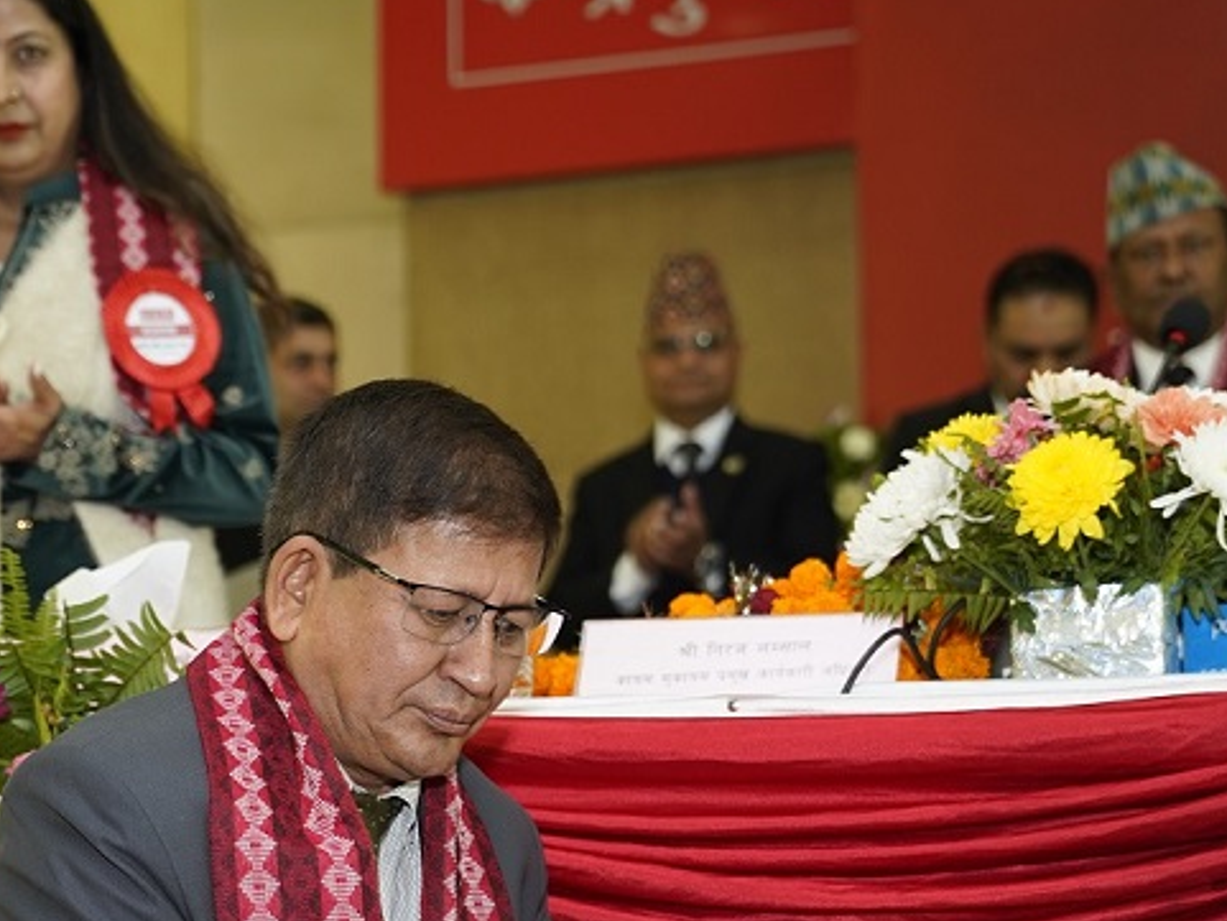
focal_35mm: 101
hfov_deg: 19.5
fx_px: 3565
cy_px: 861
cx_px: 482
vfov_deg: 14.5
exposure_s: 1/80
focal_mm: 45.7
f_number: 2.8
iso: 400
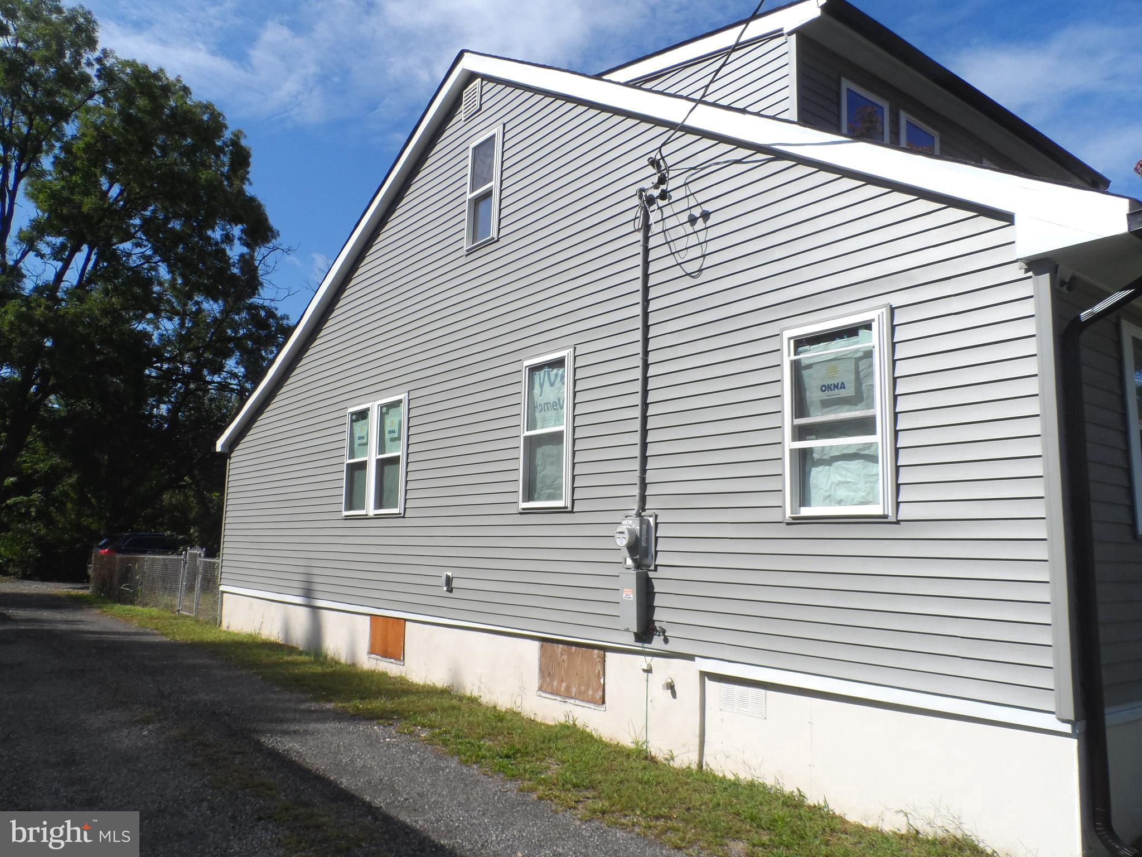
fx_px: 792
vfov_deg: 56.8
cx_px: 571
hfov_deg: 71.6
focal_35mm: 24
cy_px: 428
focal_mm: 4
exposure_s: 1/1000
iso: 80
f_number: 4.5
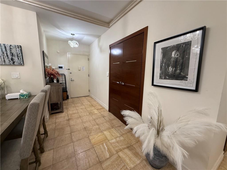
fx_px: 92
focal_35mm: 14
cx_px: 114
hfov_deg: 102.1
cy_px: 85
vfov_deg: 85.7
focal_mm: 2.22
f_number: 2.2
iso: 320
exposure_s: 1/60
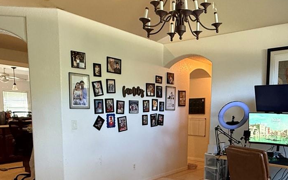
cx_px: 168
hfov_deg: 56.4
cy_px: 144
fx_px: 267
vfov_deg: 36.0
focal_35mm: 34
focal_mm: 2.22
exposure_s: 1/60
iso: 500
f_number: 2.2
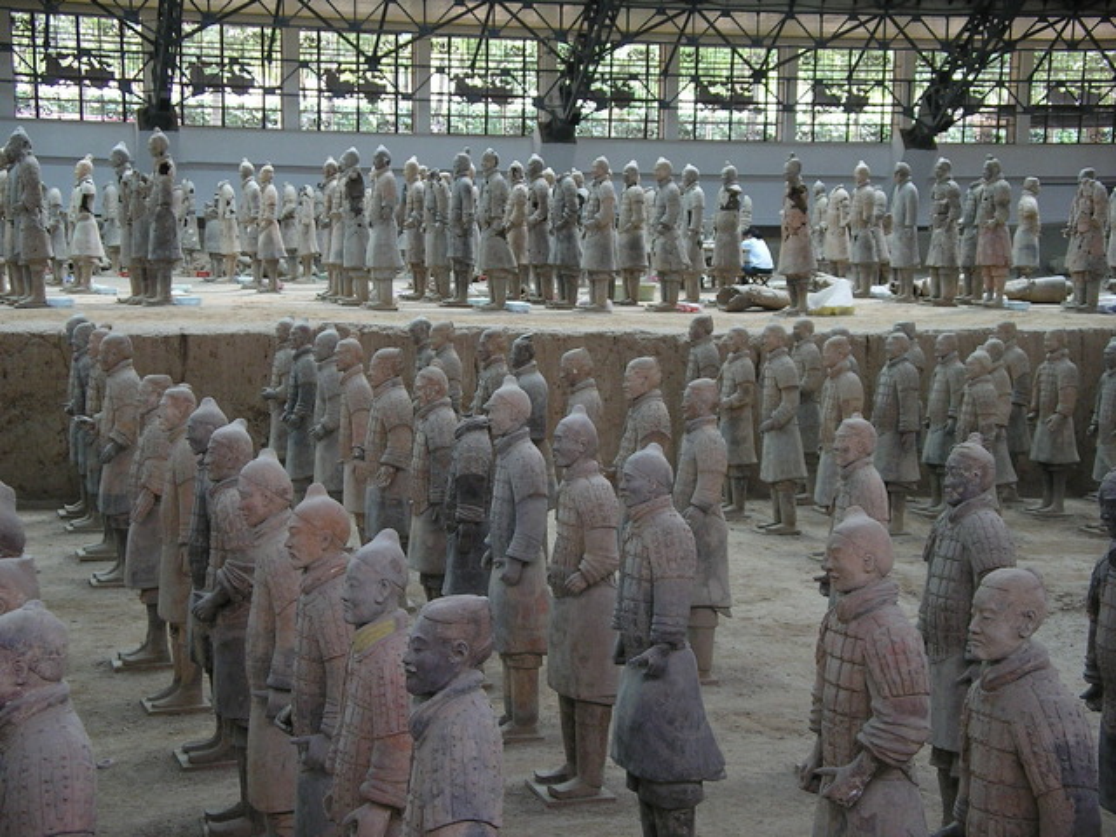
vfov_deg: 20.4
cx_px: 558
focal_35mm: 72
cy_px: 418
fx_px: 2321
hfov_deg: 27.0
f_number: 3.5
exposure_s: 1/66
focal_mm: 14.9
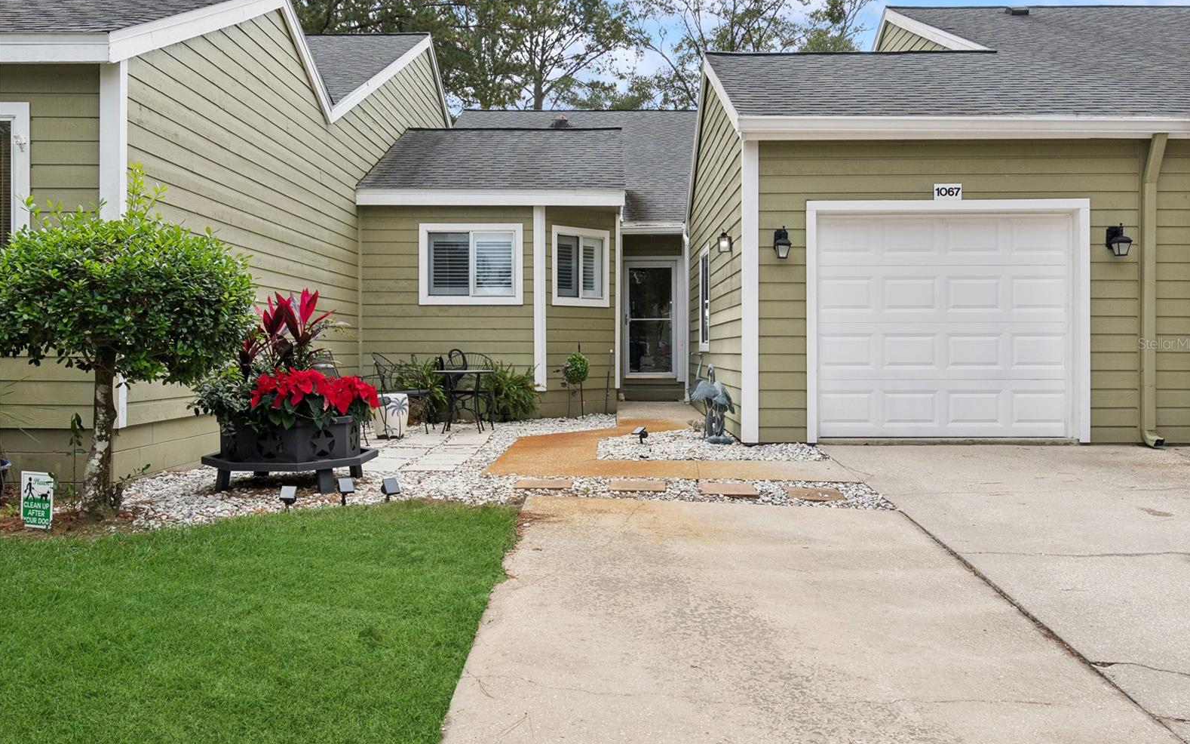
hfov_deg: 61.2
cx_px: 602
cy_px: 343
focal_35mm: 31
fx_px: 1005
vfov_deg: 40.6
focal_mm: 20
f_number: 8
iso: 200
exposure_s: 1/400
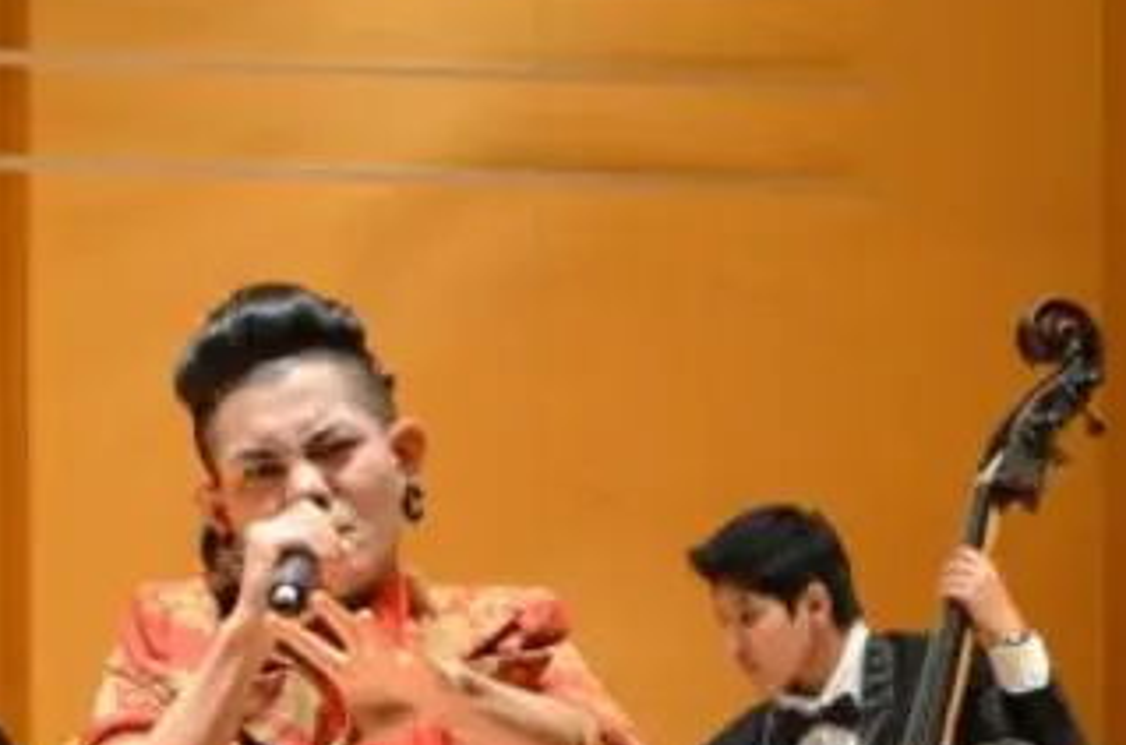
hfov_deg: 6.6
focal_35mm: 312
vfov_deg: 4.4
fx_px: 9741
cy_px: 607
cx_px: 208
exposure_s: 1/60
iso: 2000
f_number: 5.6
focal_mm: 85
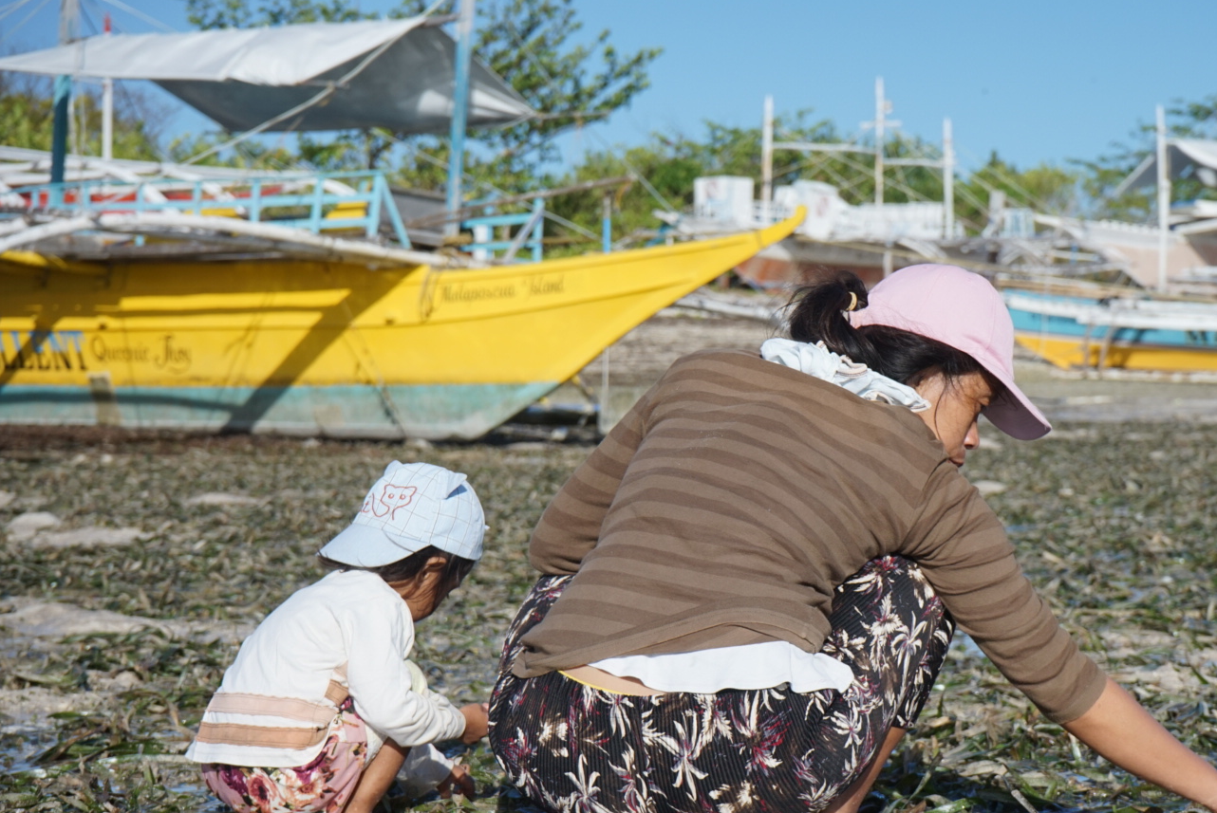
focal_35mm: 58
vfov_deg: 23.4
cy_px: 478
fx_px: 1962
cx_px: 766
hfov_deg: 34.3
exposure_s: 1/1600
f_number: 6.3
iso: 320
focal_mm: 46
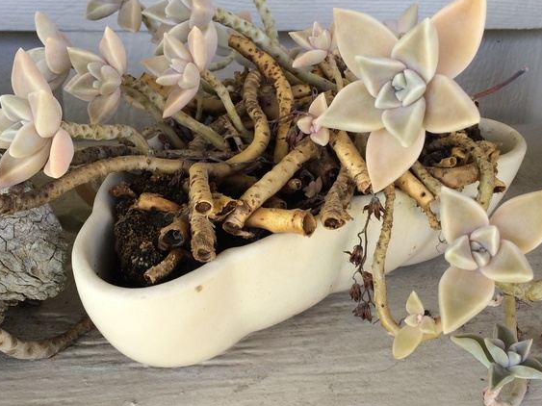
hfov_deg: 39.6
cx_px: 304
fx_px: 751
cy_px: 194
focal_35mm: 48
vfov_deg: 30.3
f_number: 2.2
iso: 32
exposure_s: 1/215
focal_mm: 4.12
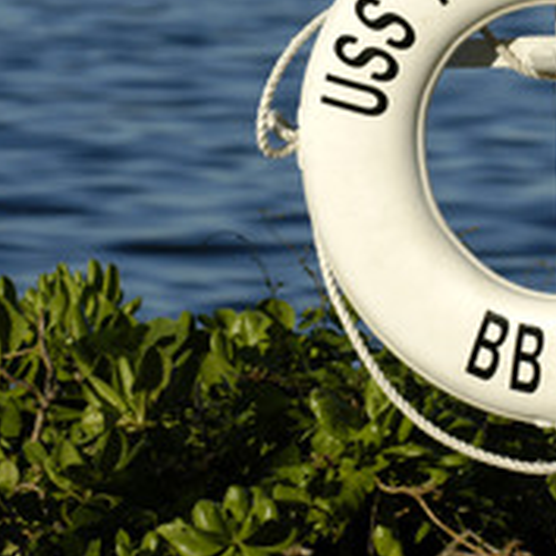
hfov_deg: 3.7
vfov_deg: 3.7
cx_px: 363
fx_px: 8504
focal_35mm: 468
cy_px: 63
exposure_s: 1/750
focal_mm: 130
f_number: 7.1
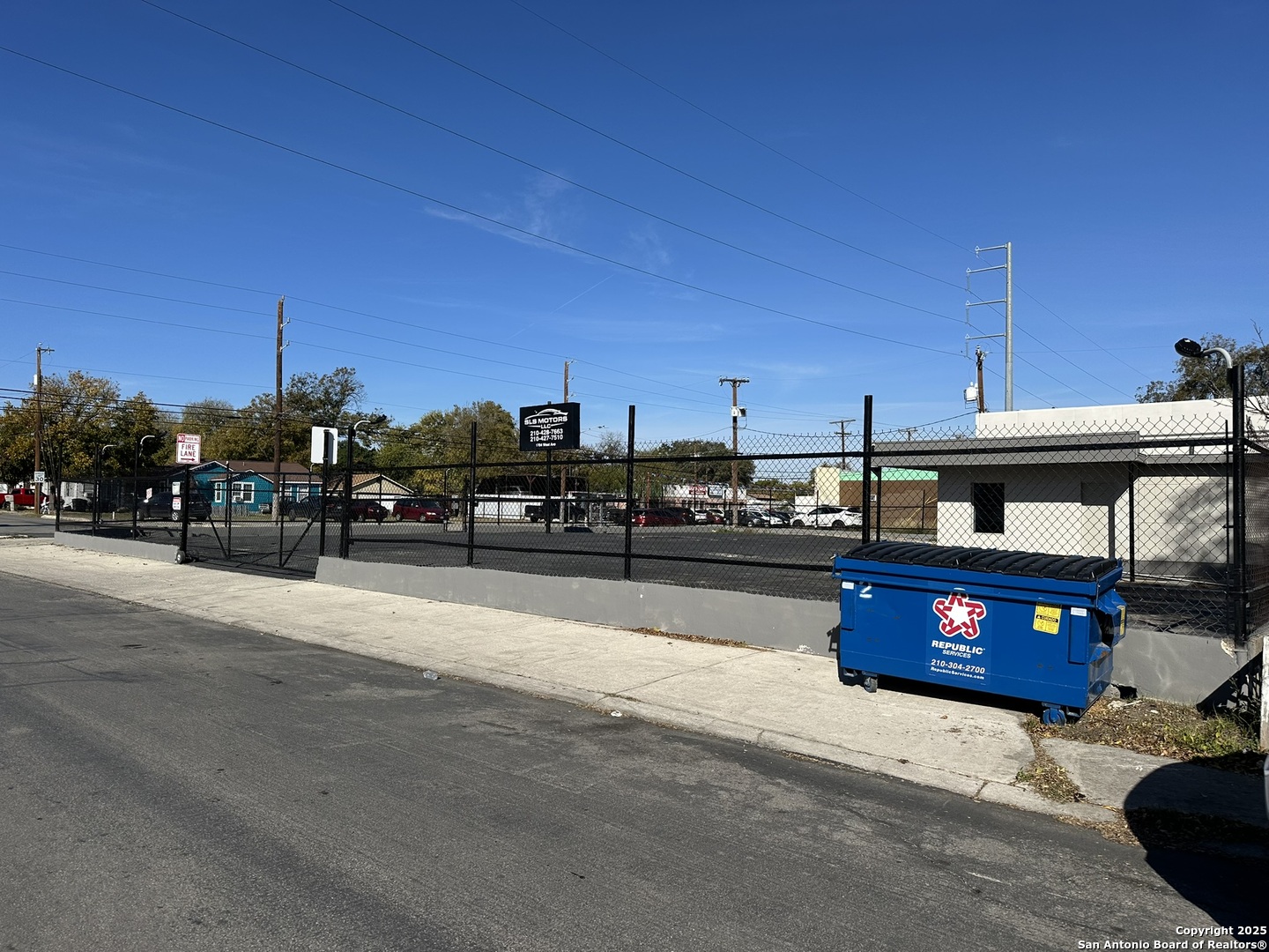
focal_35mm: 24
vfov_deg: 56.8
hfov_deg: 71.6
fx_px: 880
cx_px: 634
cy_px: 476
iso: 80
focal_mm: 6.86
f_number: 1.78
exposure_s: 1/7042
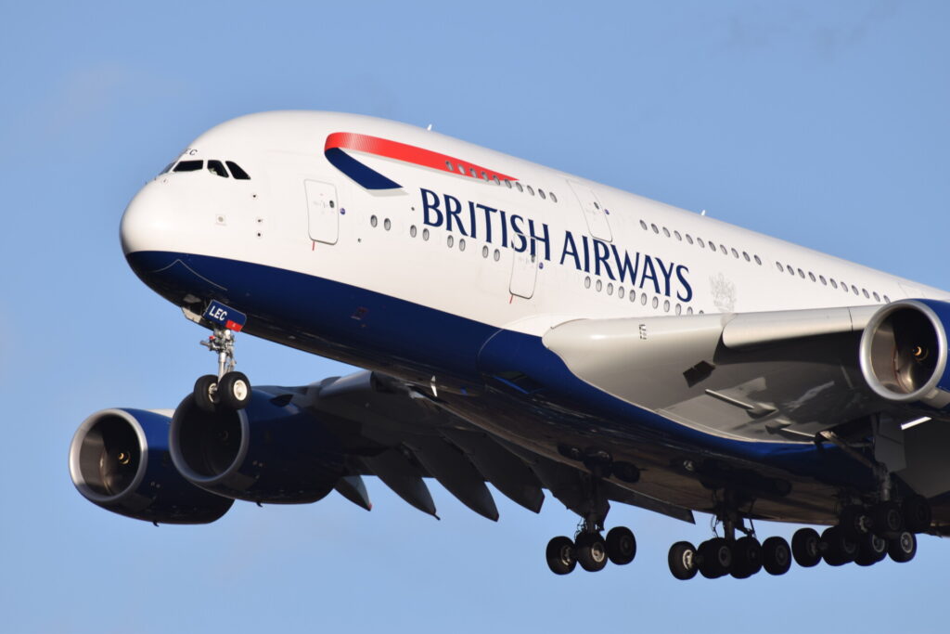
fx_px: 11876
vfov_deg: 3.1
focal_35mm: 450
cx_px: 475
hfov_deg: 4.6
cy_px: 317
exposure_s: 1/320
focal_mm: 300
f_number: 8
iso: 100
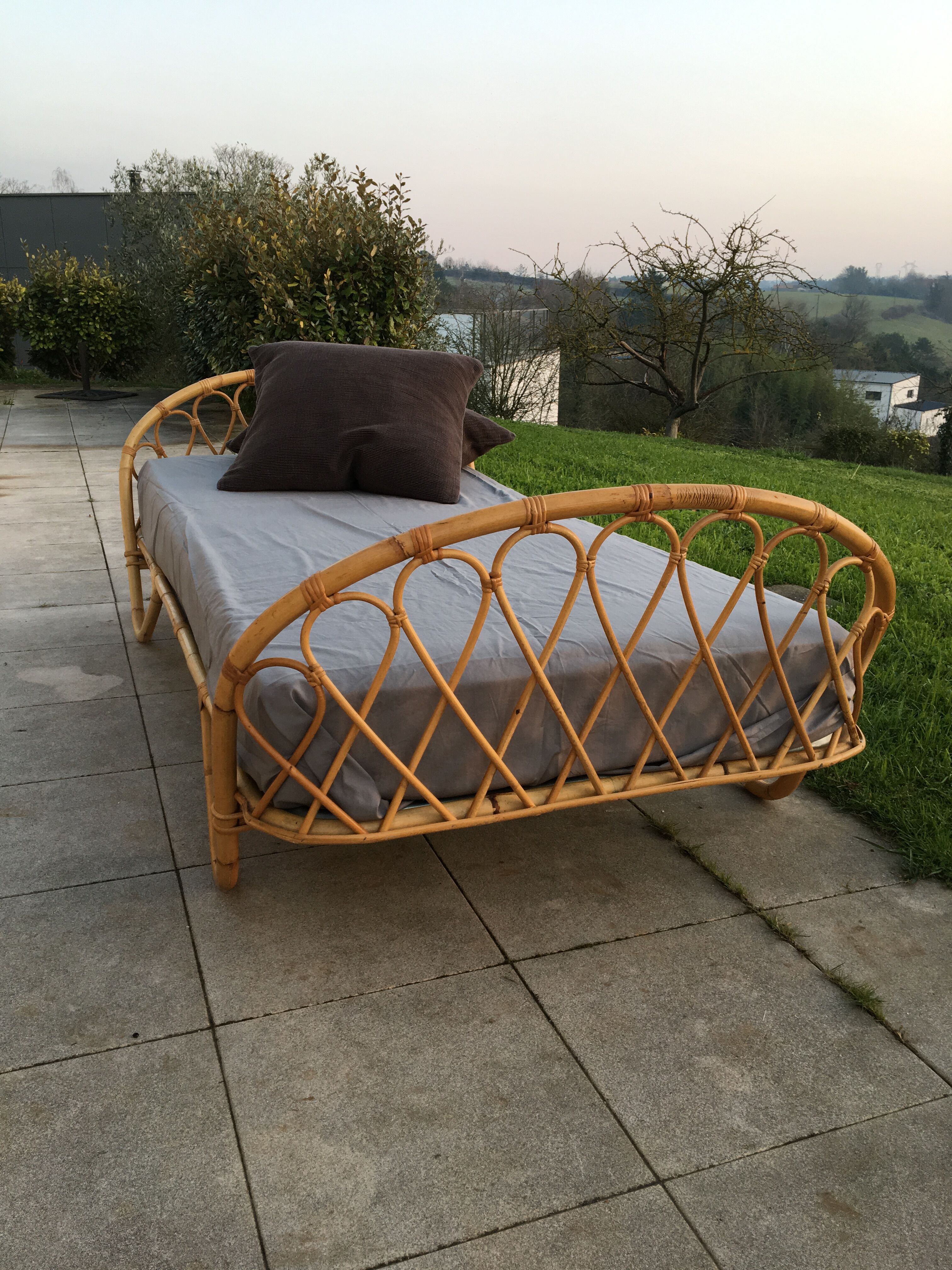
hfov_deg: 48.2
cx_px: 476
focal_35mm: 29
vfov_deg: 61.7
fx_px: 1063
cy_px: 635
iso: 40
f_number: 2.2
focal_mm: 4.15
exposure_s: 1/100
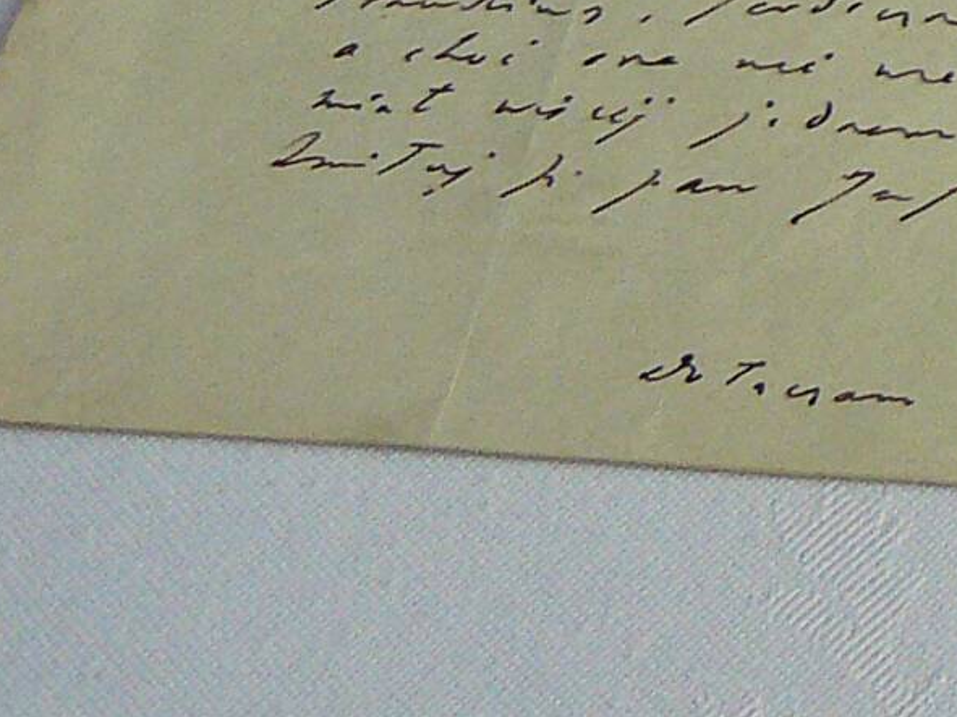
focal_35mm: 156
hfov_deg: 11.4
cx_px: 1933
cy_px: -419
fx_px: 4312
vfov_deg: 9.2
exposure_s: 1/30
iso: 160
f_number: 2.8
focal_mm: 6
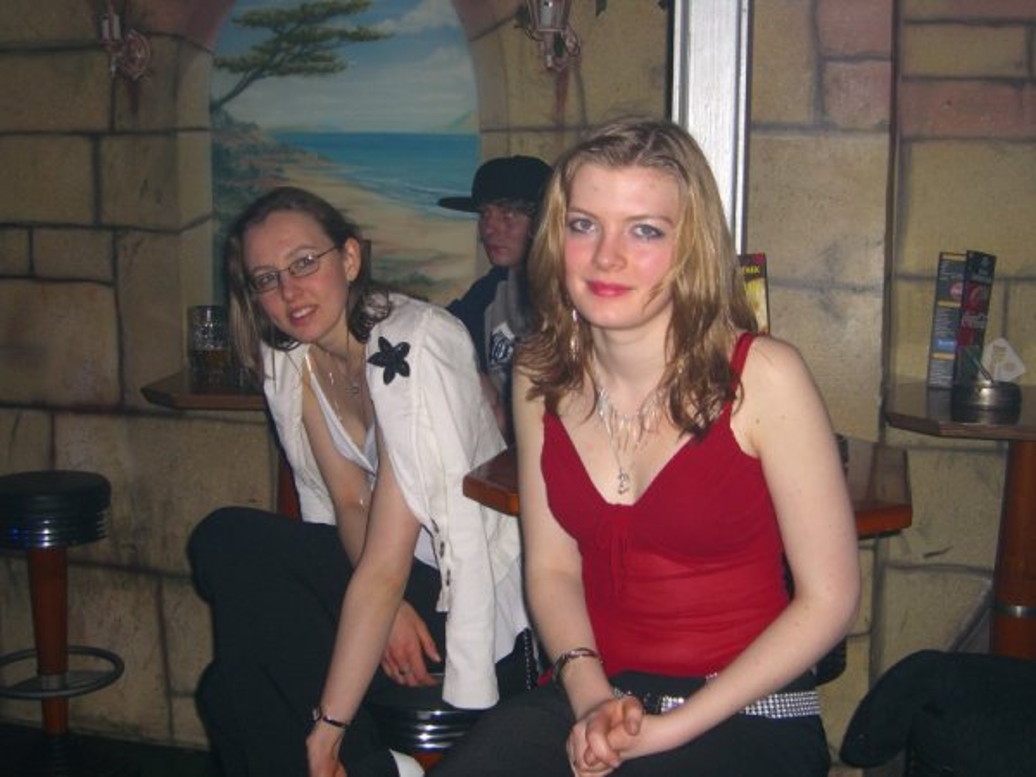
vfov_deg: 31.5
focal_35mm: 46
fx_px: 1377
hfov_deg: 41.2
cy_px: 388
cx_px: 518
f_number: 3.1
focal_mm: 9.5
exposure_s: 1/60
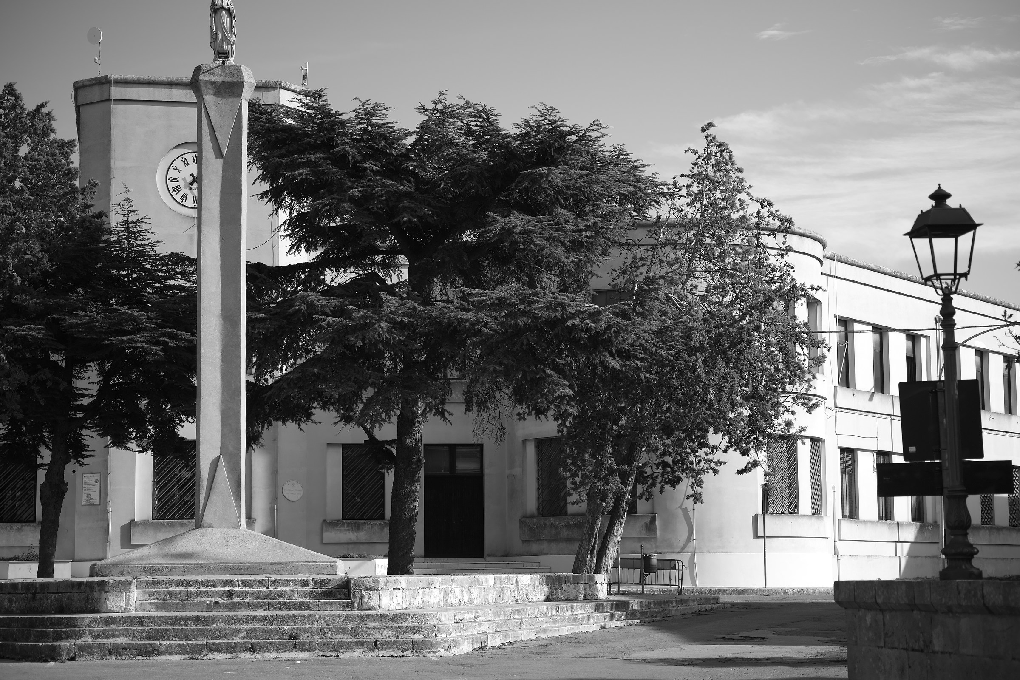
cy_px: 340
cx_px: 510
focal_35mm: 75
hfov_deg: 27.0
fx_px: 2125
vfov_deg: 18.2
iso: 100
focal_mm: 50
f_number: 2.8
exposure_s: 1/1250
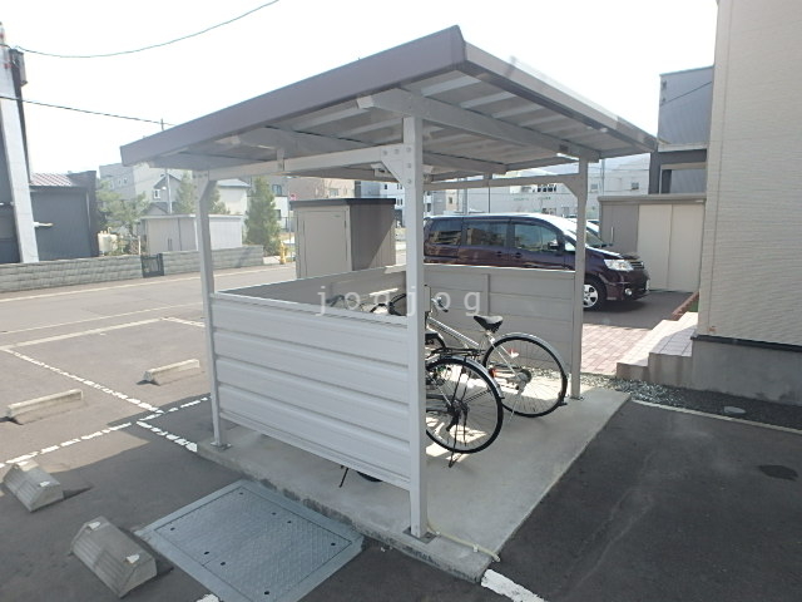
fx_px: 487
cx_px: 401
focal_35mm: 21
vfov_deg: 63.4
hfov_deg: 79.0
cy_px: 301
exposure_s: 1/500
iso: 125
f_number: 3.5
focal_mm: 3.7
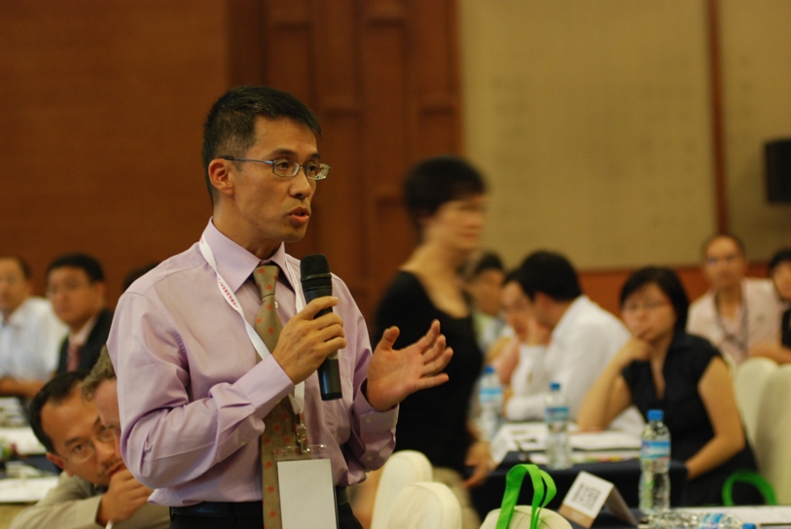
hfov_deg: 17.0
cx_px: 396
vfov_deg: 11.5
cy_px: 264
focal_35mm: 120
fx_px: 2639
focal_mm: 80
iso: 800
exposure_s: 1/30
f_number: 3.2
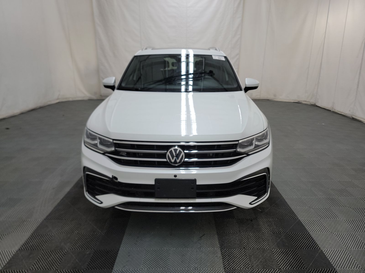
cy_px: 136
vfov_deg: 56.8
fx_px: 253
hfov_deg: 71.6
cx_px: 182
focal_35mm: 24
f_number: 1.8
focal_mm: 6.7
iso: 92
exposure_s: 1/59
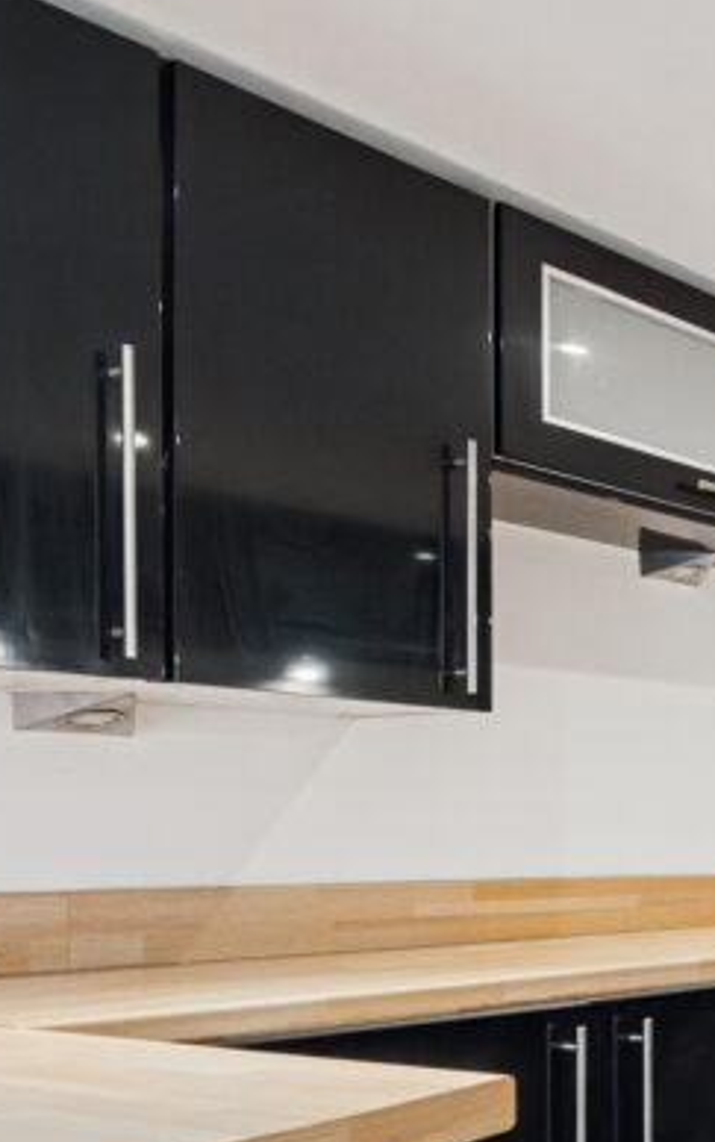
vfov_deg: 43.9
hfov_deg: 20.0
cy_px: 817
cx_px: 1324
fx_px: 1380
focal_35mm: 44
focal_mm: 11
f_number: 7.1
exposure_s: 1/15
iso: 800
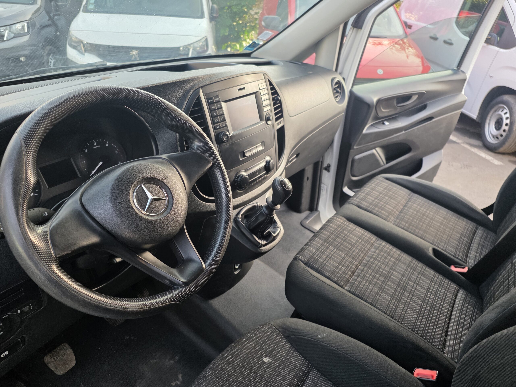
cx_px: 258
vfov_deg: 58.9
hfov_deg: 73.9
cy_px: 194
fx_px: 343
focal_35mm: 23
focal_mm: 6.25
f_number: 1.7
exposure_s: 1/180
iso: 200
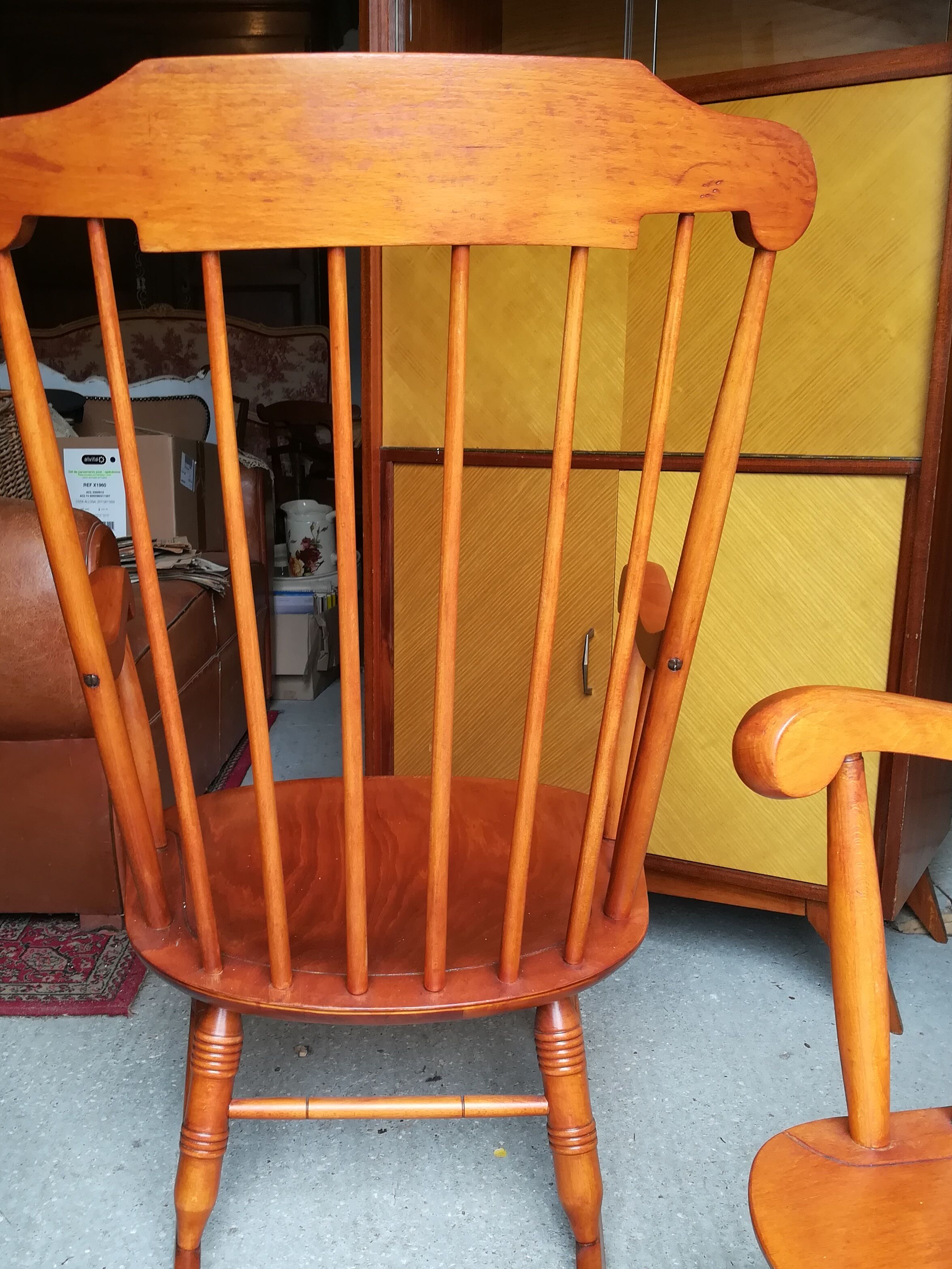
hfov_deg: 42.8
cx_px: 408
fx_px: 1210
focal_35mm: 33
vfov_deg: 55.2
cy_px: 715
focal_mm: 3.83
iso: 64
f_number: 2.2
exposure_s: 1/40
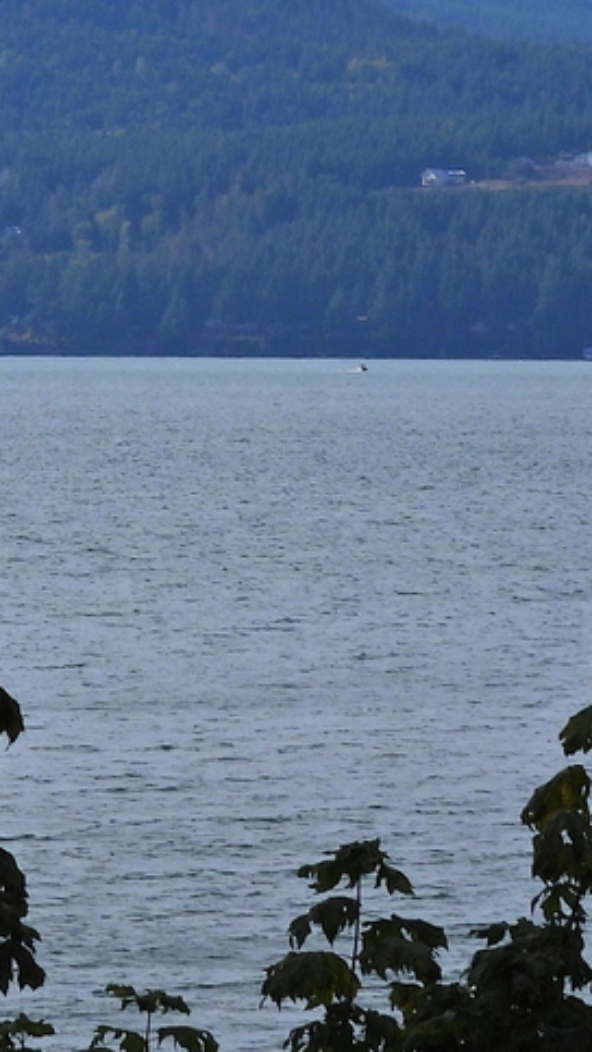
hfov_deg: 4.0
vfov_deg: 7.1
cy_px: 120
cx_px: -363
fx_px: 8448
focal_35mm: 303
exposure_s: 1/1600
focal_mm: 18.7
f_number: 4.5
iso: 100
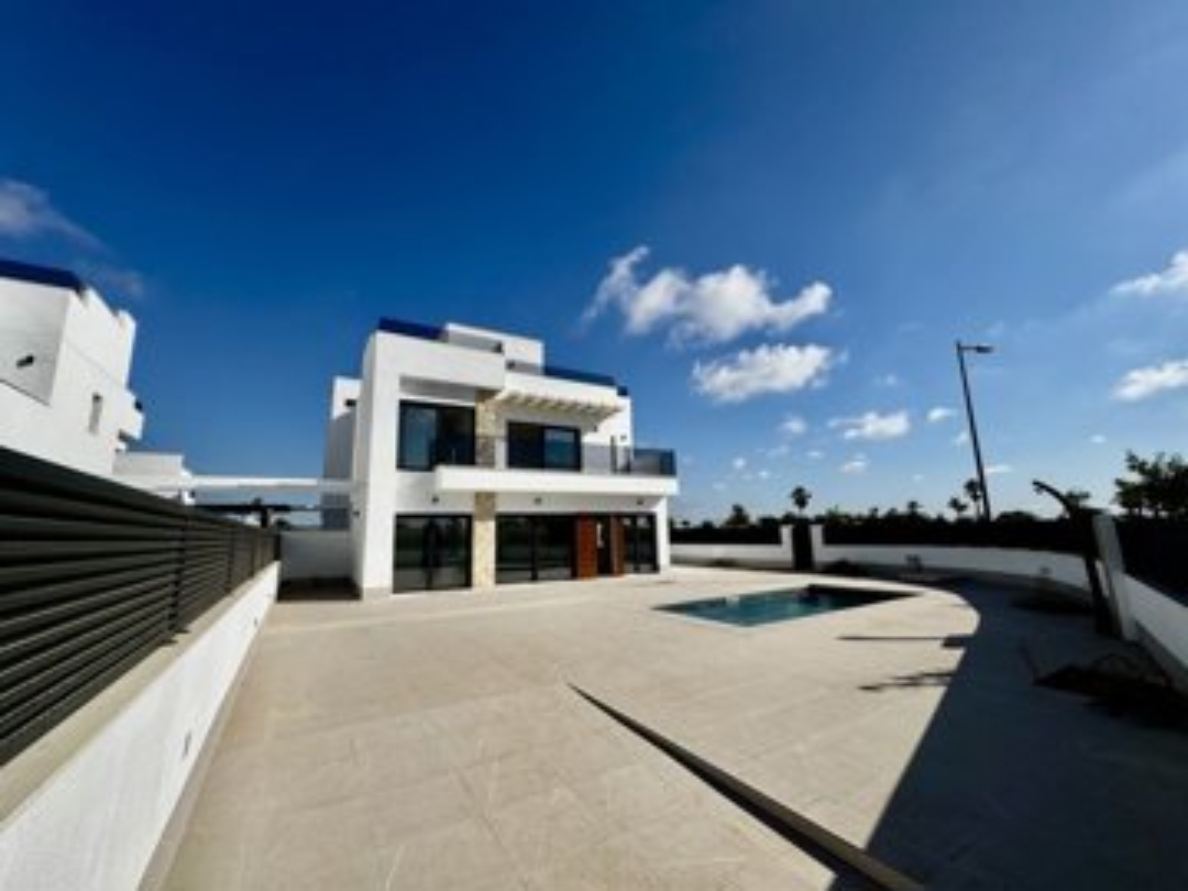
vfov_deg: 85.7
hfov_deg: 102.1
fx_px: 480
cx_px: 594
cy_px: 446
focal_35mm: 14
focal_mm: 2.22
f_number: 2.2
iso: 40
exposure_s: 1/3906
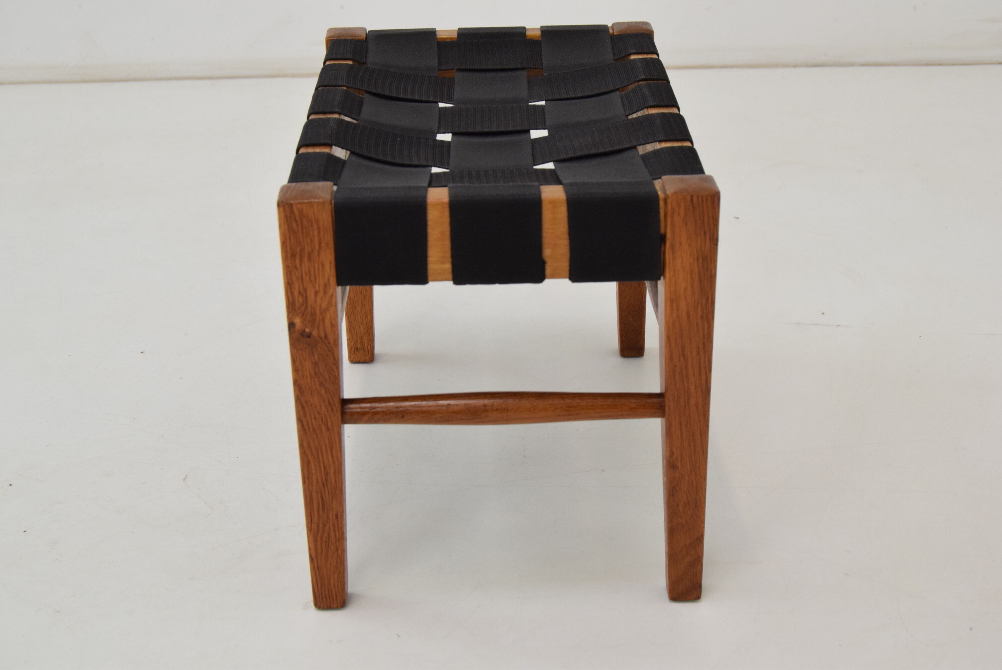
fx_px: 1588
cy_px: 335
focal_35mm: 57
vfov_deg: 23.8
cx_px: 501
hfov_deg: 35.0
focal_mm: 38
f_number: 8
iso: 1600
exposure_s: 1/250
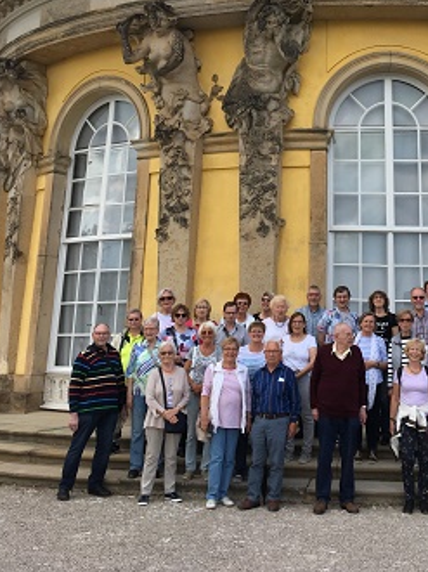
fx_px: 726
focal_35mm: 44
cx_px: 316
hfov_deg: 32.3
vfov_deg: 41.9
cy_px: 153
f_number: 2.2
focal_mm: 4.15
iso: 25
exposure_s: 1/663
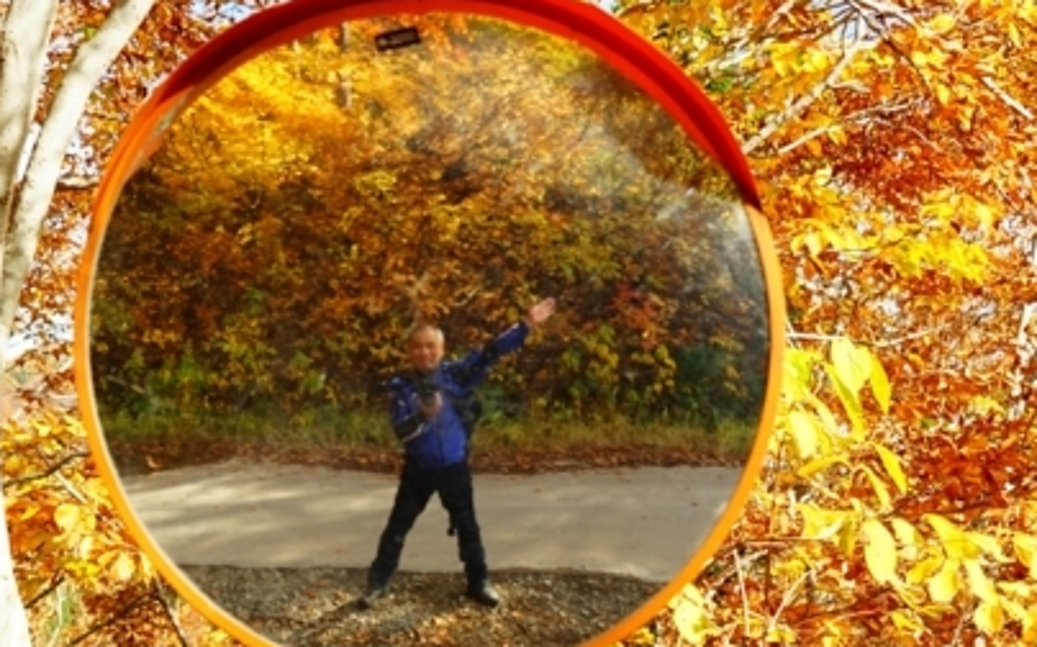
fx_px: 2796
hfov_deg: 21.0
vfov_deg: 13.1
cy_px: 616
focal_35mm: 99
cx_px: 444
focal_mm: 49
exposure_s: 1/60
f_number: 5
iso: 100
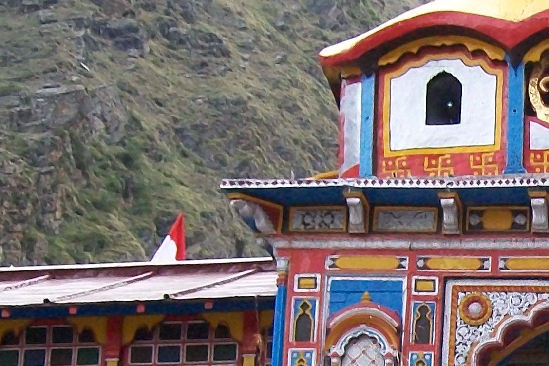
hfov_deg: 17.1
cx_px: 635
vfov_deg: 11.6
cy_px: 483
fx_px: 1753
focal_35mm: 115
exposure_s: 1/160
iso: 160
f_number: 2.7
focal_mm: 6.1
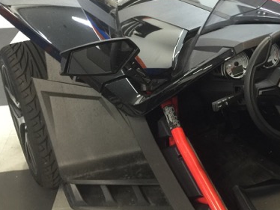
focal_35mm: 62
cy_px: 77
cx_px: 290
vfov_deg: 23.6
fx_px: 502
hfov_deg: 28.9
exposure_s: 1/10
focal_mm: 4.15
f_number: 2.2
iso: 100
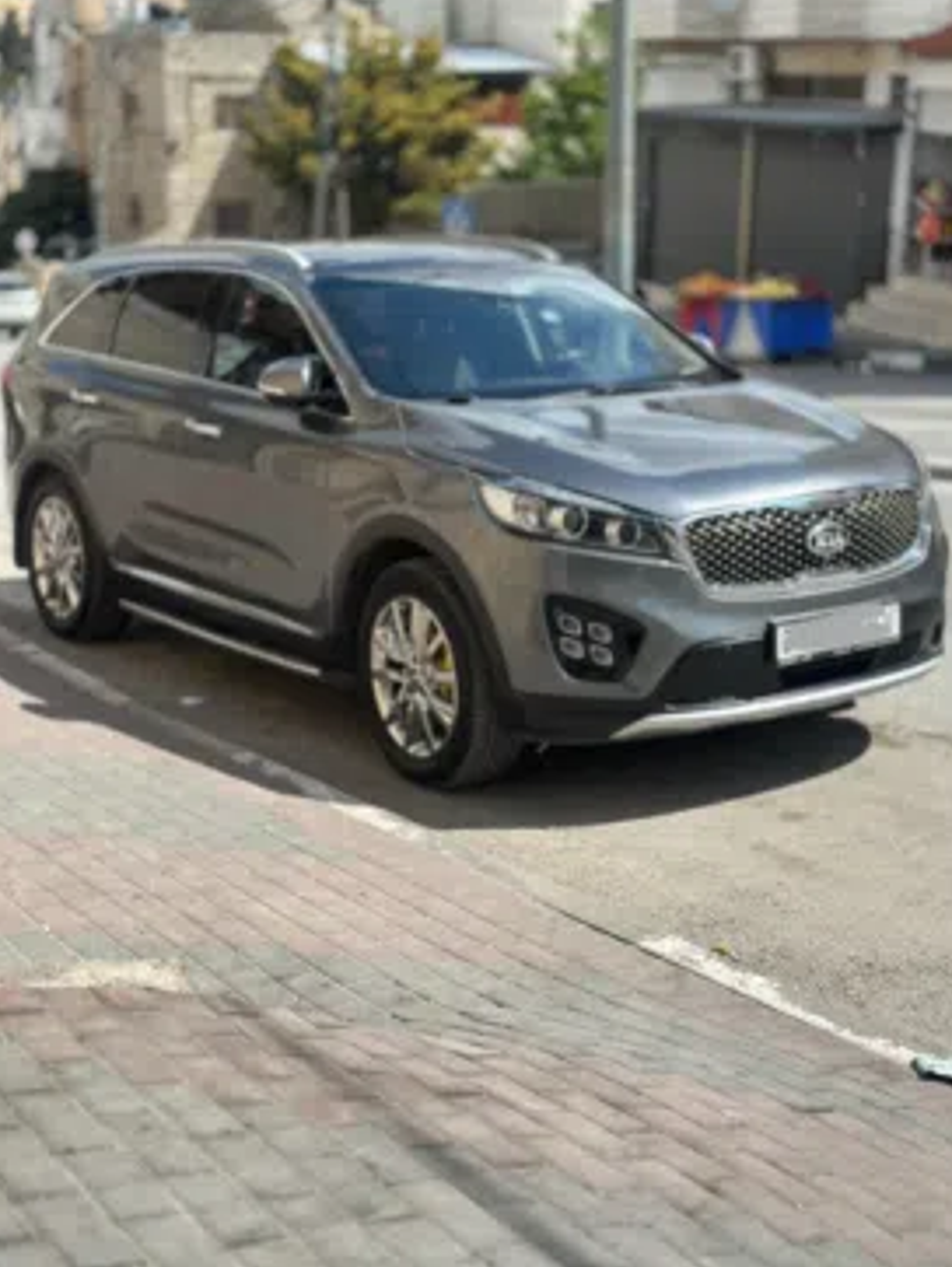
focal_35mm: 53
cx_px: 518
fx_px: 1941
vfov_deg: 36.1
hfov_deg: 27.5
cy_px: 570
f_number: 1.78
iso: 80
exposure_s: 1/5000
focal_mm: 6.86
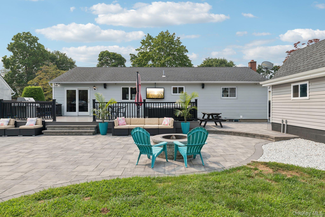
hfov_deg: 78.6
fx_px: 199
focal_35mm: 22
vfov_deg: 57.2
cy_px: 108
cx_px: 162
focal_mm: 22
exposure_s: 1/400
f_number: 9
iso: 200
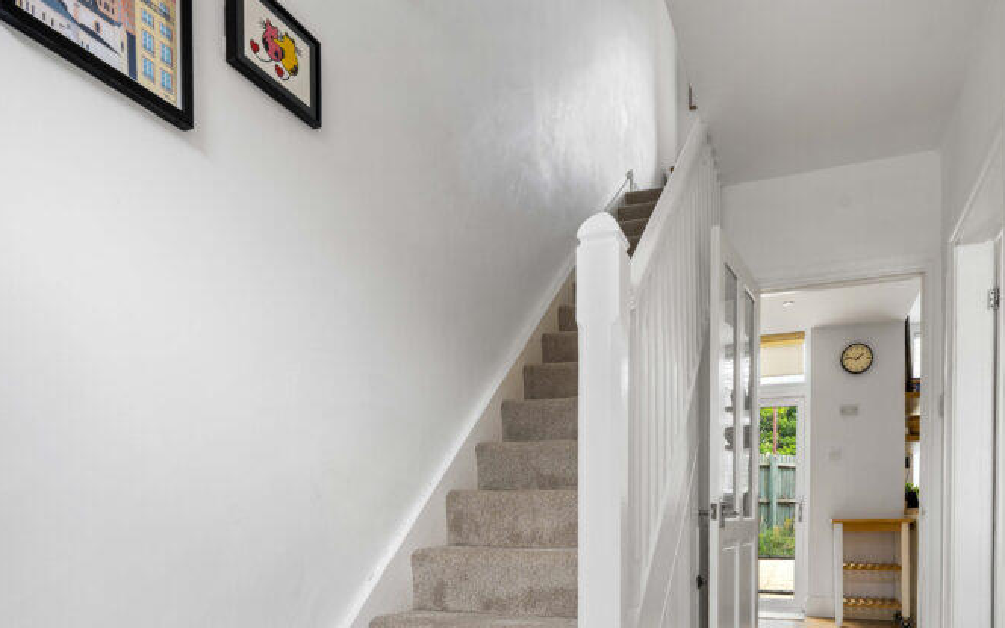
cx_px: 589
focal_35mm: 22
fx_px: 603
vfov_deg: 51.6
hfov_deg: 79.0
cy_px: 502
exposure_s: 1/10
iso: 400
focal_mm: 14
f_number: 9
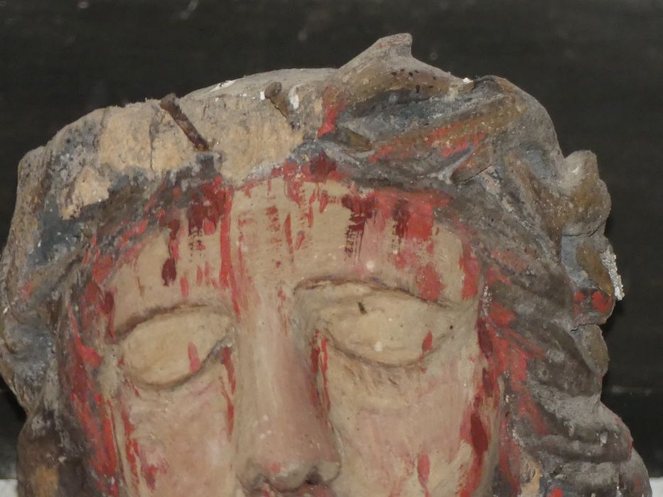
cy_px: 248
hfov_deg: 2.2
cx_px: 332
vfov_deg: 1.7
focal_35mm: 900
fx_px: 17240
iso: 800
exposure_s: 1/125
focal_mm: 108
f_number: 2.8
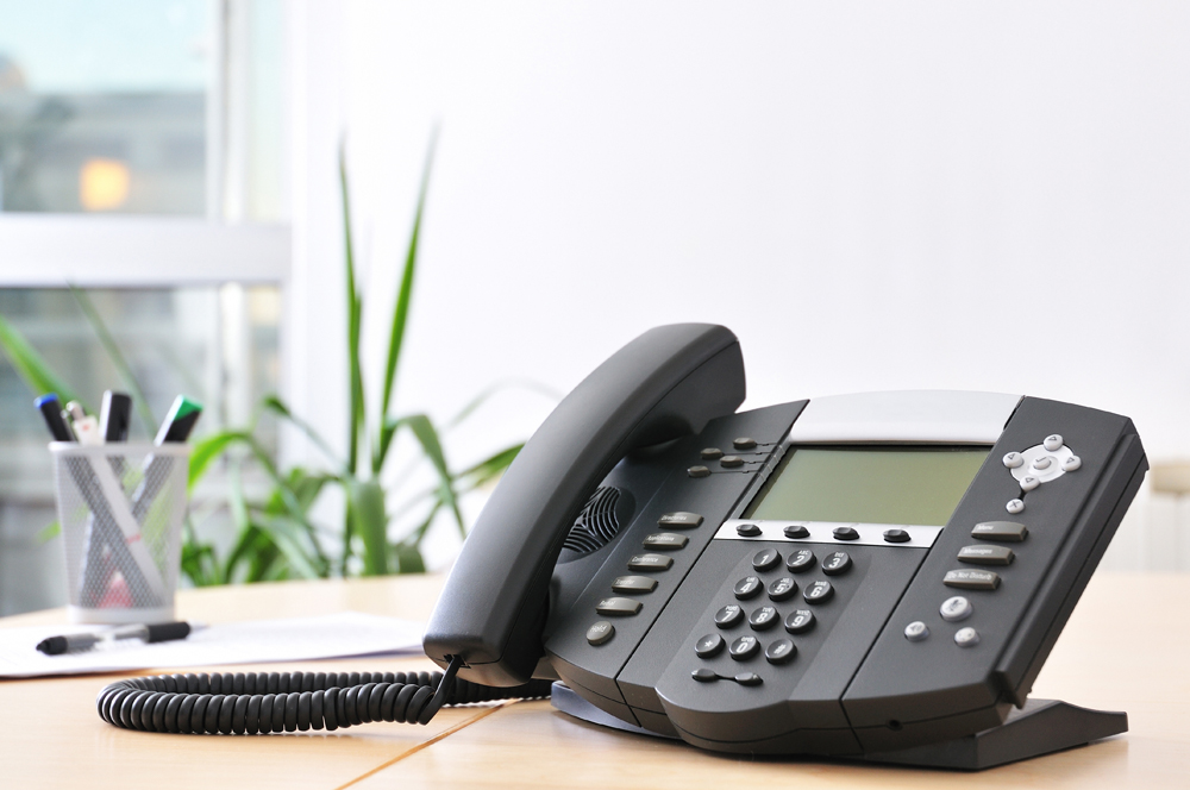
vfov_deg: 18.9
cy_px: 395
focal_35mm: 72
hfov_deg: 28.1
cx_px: 595
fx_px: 2377
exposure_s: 1/125
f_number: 4.5
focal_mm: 48
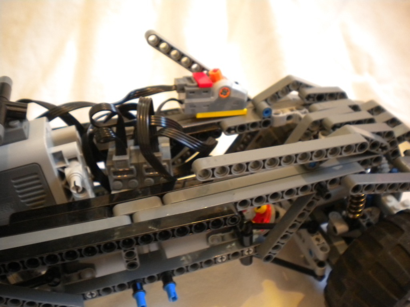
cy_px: 154
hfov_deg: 52.6
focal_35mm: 35
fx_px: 415
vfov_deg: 40.7
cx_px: 205
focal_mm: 6.3
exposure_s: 1/13.3
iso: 400
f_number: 3.1
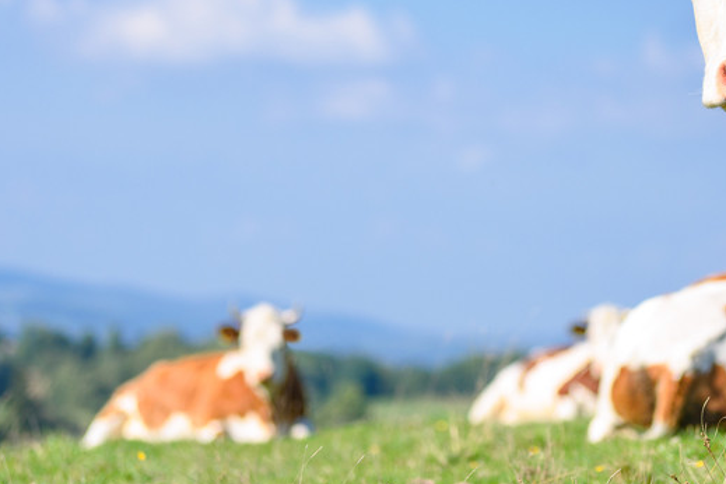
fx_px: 4356
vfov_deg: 6.4
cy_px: 129
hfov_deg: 9.5
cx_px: 425
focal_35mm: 216
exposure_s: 1/4000
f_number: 2.8
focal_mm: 112
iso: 100
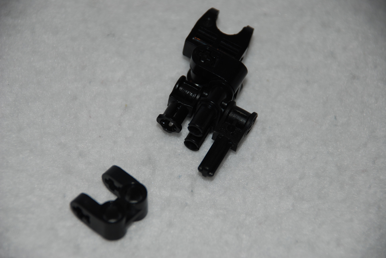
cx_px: 193
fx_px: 2174
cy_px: 129
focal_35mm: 202
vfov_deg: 6.8
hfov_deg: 10.1
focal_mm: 135
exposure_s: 1/60
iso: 100
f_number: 5.6
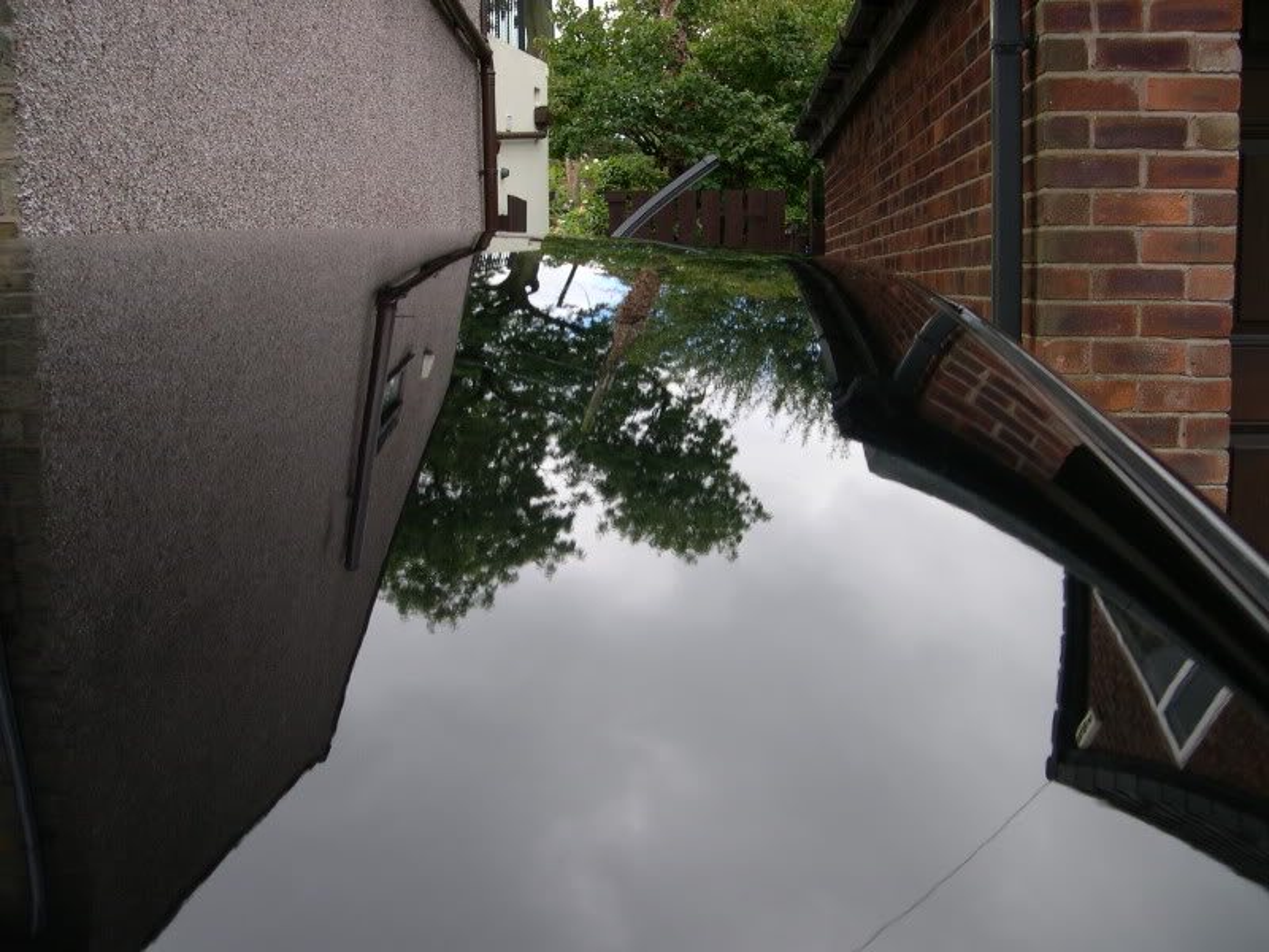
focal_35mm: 38
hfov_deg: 49.0
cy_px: 476
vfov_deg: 37.7
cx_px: 634
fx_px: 1393
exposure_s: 1/254
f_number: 2.8
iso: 100
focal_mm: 8
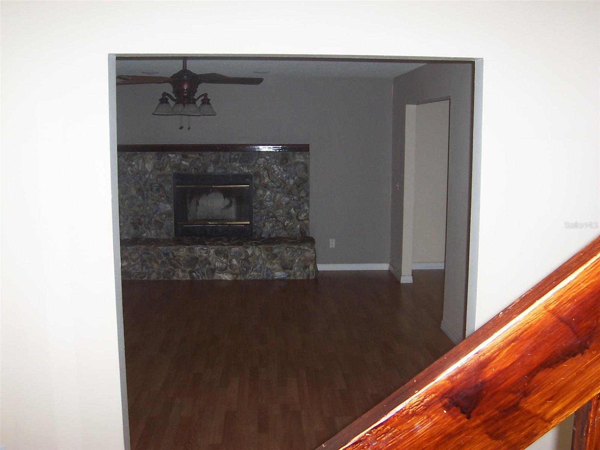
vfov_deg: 38.7
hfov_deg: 50.1
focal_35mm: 37
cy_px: 225
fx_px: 641
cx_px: 300
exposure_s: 1/60
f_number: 2.8
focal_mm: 5.6
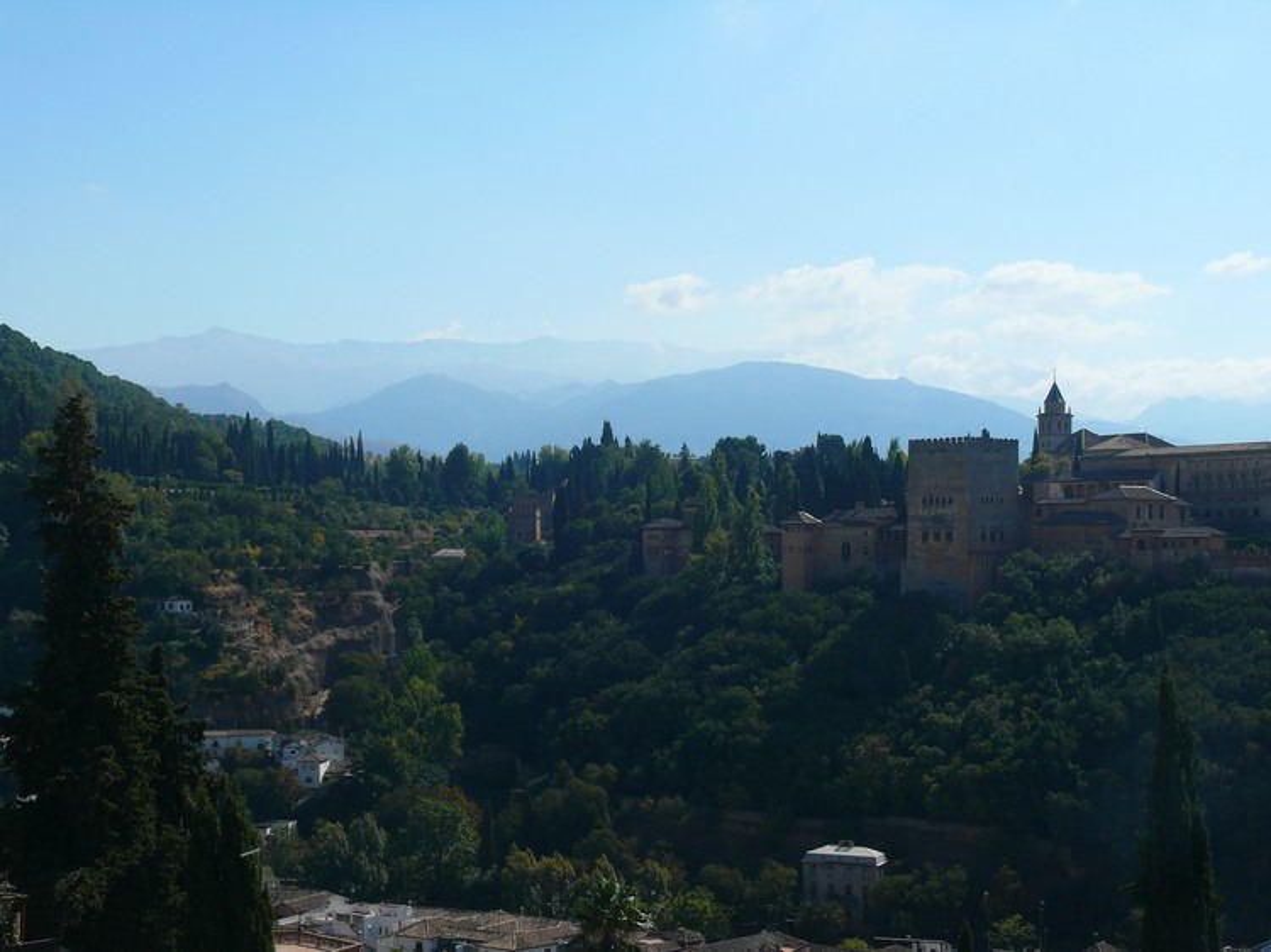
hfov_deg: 33.2
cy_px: 476
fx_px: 2129
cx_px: 636
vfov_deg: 25.2
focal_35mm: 58
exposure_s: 1/250
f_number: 5.6
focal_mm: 12.2
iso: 100
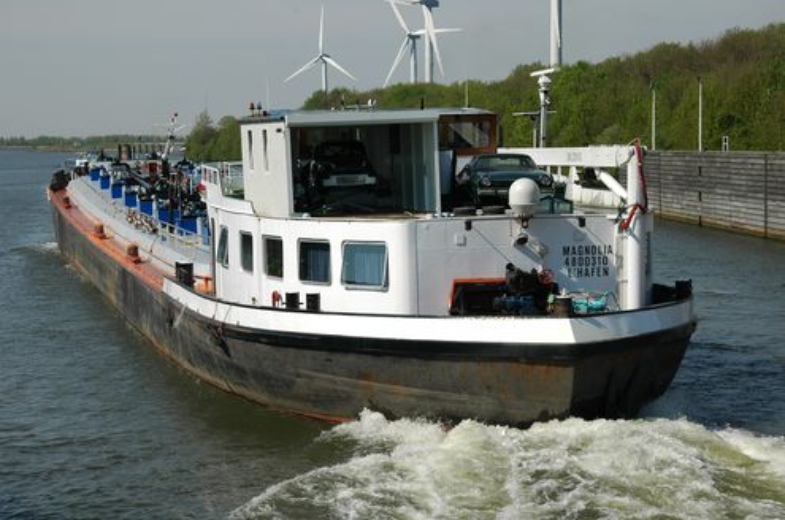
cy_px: 260
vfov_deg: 16.5
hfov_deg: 24.7
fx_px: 1795
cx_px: 392
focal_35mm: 82
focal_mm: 55
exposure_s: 1/500
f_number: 11
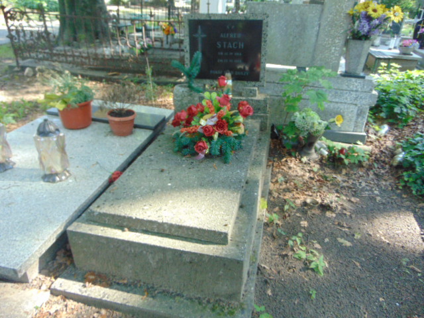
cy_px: 159
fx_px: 306
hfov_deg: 69.4
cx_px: 212
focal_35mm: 25
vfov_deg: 54.9
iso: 250
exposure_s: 1/100
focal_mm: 4.5
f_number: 3
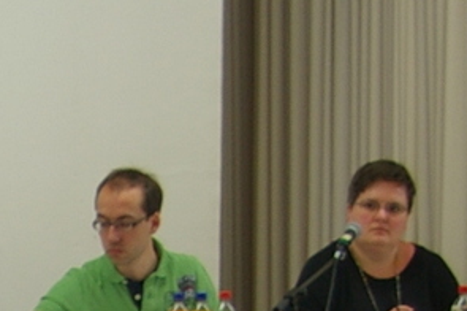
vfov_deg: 5.4
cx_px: -399
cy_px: 776
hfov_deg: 8.1
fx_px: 3162
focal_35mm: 244
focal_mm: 24
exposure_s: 1/15
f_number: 4
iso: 200
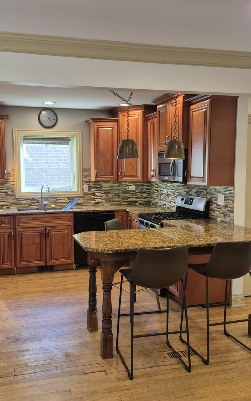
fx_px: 361
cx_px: 109
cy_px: 199
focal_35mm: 33
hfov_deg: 38.3
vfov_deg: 58.1
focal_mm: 5.4
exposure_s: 1/120
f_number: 1.8
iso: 160
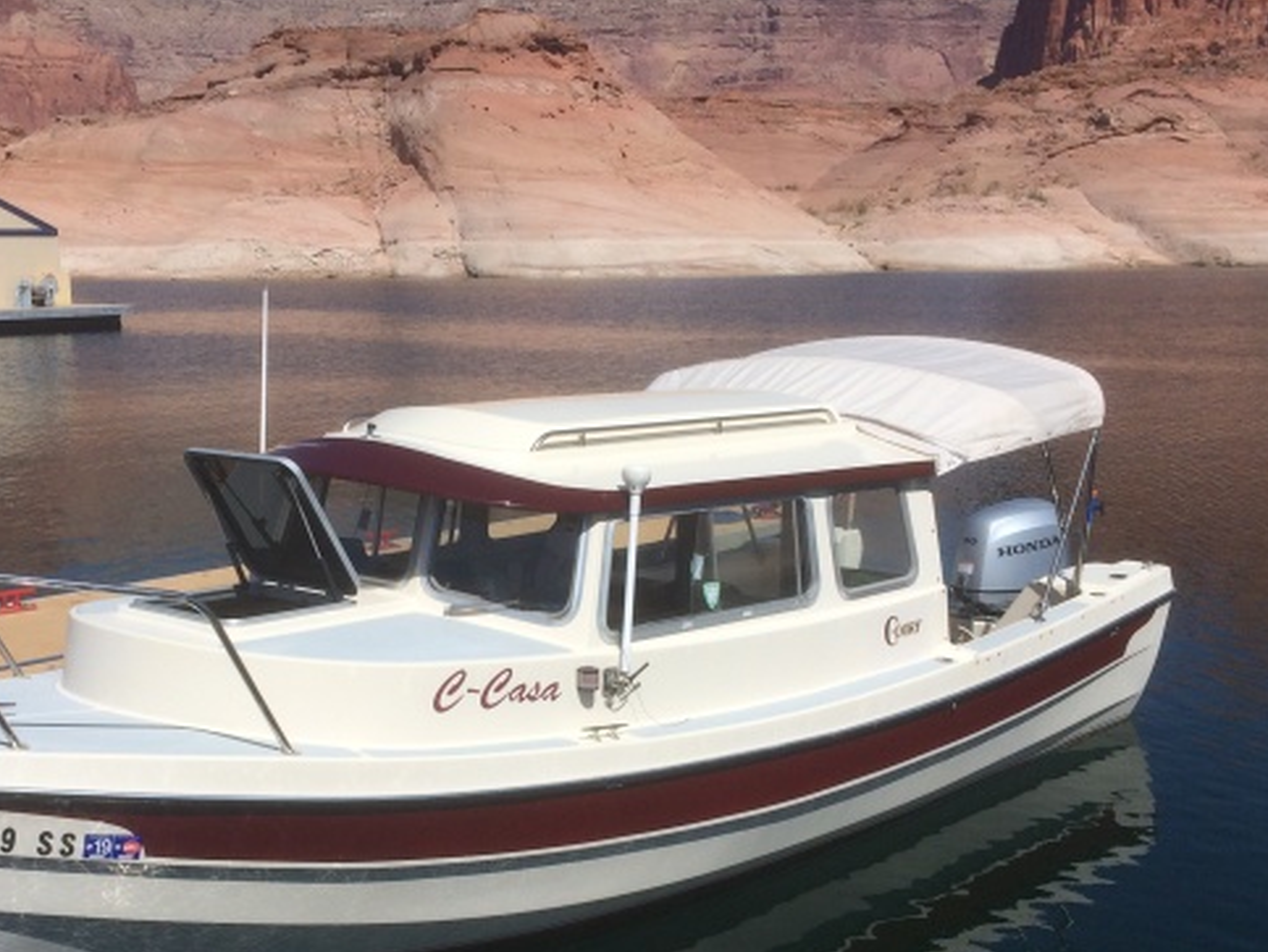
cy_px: 632
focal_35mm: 48
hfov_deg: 39.5
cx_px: 520
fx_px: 1760
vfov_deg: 30.1
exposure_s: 1/4566
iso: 32
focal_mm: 4.15
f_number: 2.2
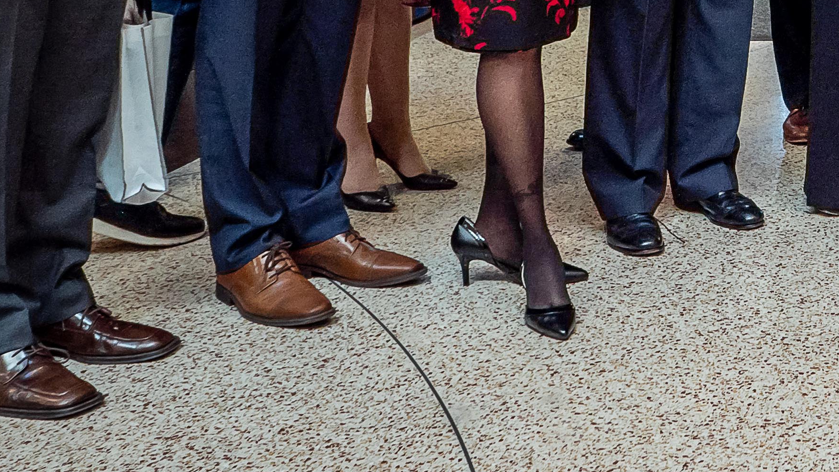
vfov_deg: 14.4
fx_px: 1713
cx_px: 1062
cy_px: -284
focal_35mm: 77
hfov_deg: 24.4
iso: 800
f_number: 4
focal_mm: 12
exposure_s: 1/200
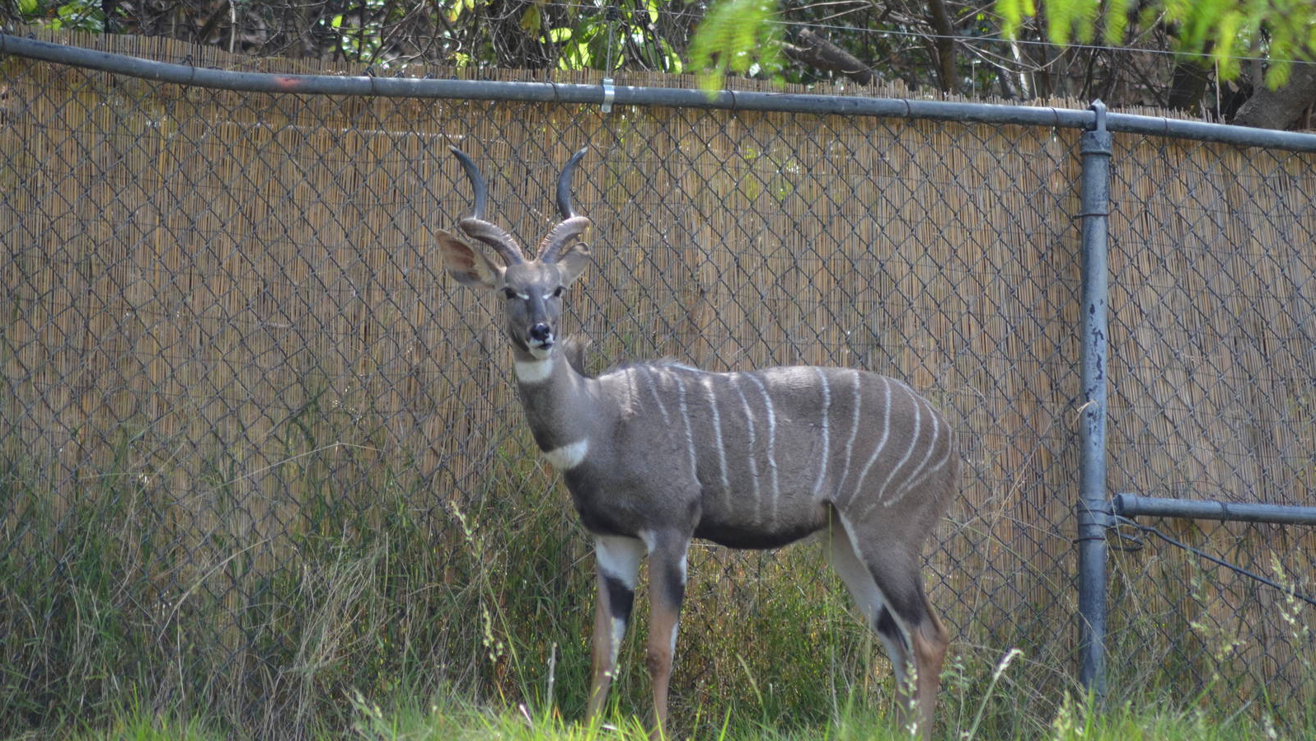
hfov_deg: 5.7
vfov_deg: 3.2
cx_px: 658
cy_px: 420
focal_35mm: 377
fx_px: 13158
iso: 800
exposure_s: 1/1000
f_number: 5
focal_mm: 240
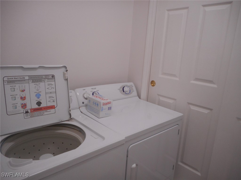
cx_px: 120
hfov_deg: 69.4
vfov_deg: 54.9
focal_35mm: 25
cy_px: 90
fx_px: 174
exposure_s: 1/30
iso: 180
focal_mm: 4.5
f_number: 3.7
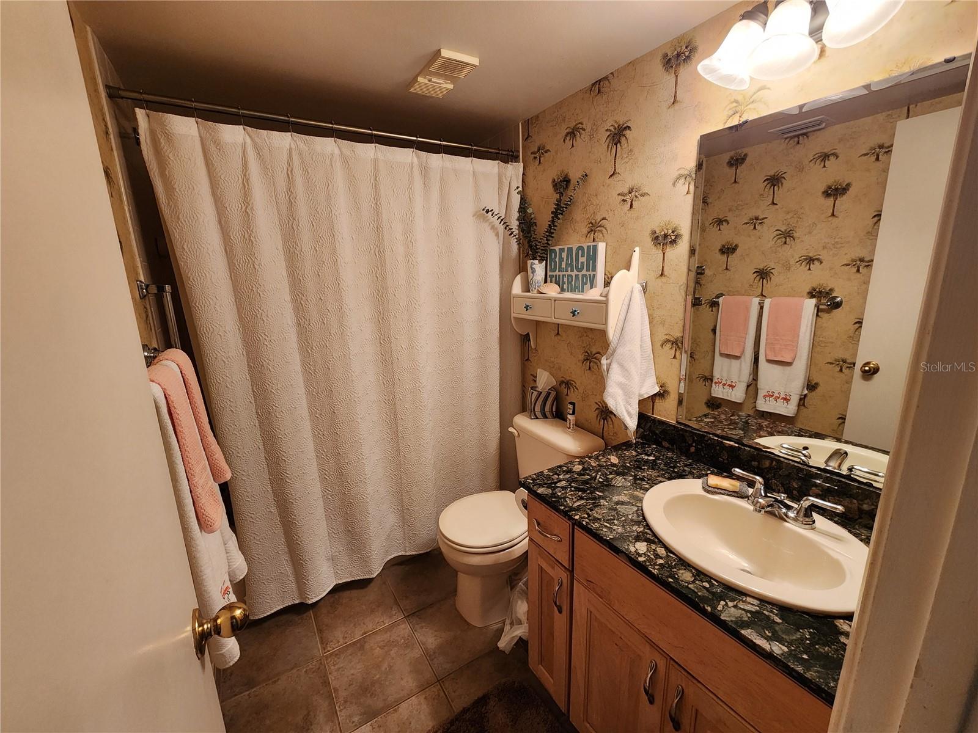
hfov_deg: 106.2
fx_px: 367
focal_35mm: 13
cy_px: 366
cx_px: 489
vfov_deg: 89.9
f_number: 2.2
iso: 320
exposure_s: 1/60
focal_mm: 2.2
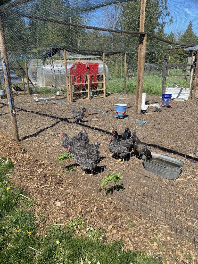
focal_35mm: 26
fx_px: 198
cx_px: 99
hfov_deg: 53.1
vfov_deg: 67.3
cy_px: 132
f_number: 1.8
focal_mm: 4.25
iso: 32
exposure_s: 1/2028
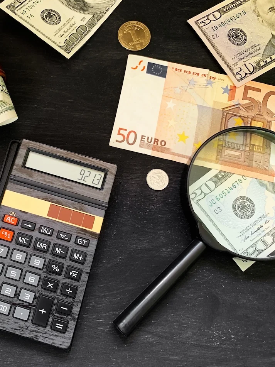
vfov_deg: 52.6
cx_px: 43
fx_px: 371
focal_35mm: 35
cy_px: 183
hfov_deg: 38.7
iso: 160
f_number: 1.8
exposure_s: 1/60
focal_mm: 4.25
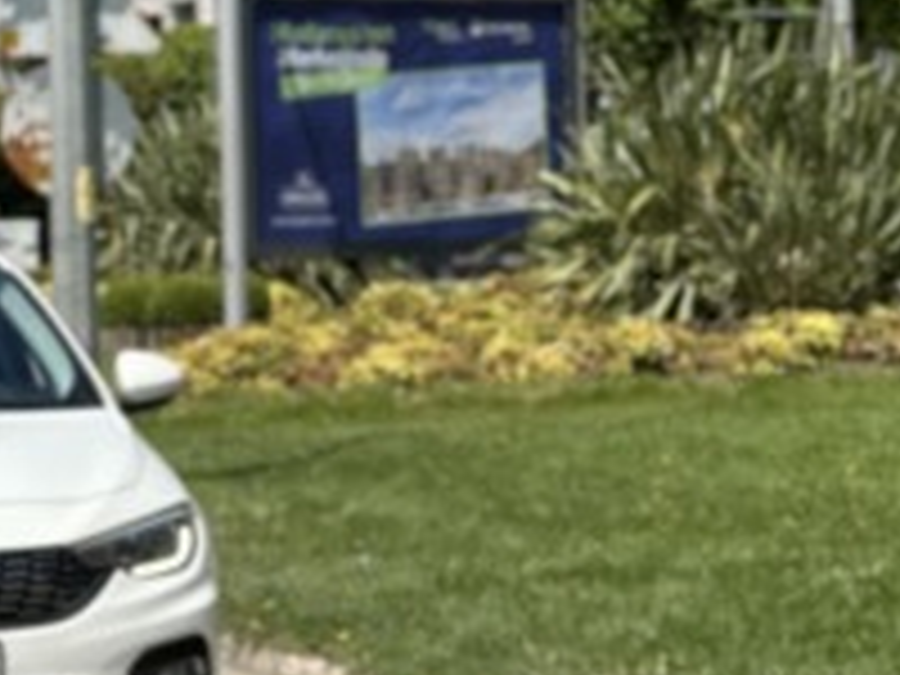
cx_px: -126
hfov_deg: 9.1
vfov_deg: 6.9
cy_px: 464
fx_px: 5616
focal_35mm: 216
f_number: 2.8
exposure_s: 1/758
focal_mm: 9
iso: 32
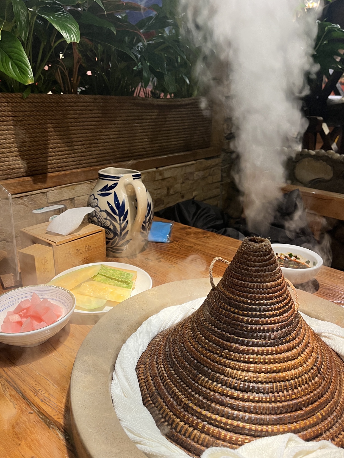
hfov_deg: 53.1
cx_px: 172
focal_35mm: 26
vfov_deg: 67.3
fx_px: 345
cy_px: 229
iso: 125
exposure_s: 1/50
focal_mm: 5.1
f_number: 1.6
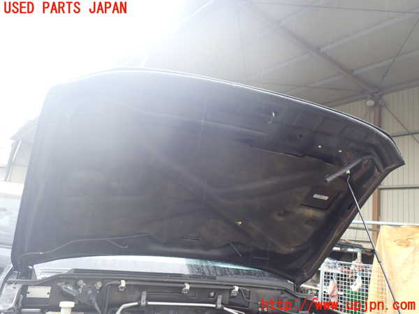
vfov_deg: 46.8
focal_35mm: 30
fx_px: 363
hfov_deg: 60.0
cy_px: 157
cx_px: 210
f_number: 2.3
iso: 100
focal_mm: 5.4
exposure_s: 1/60
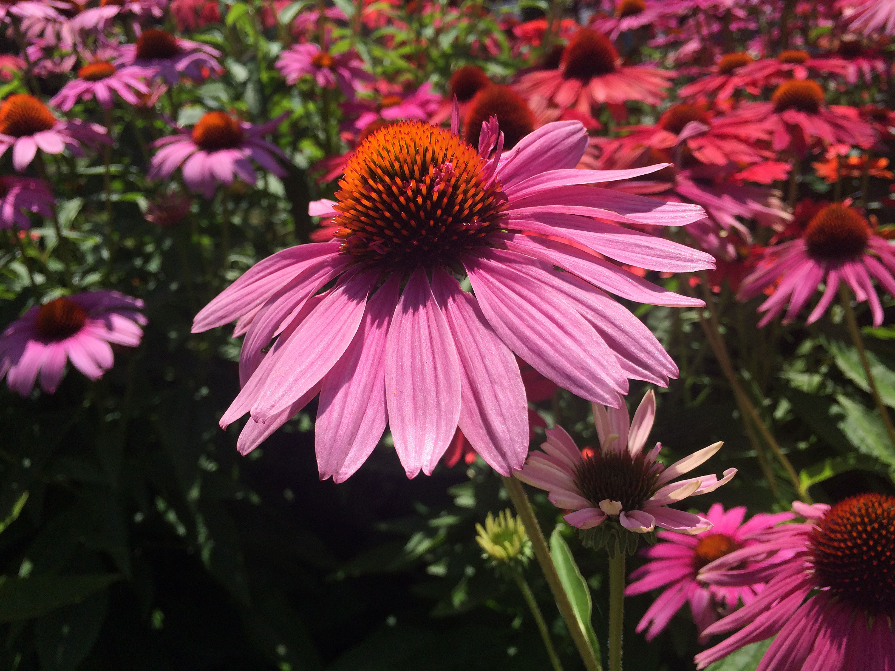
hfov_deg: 61.7
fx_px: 750
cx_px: 448
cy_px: 336
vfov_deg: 48.2
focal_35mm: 29
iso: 32
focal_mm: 4.15
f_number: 2.2
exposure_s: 1/1786
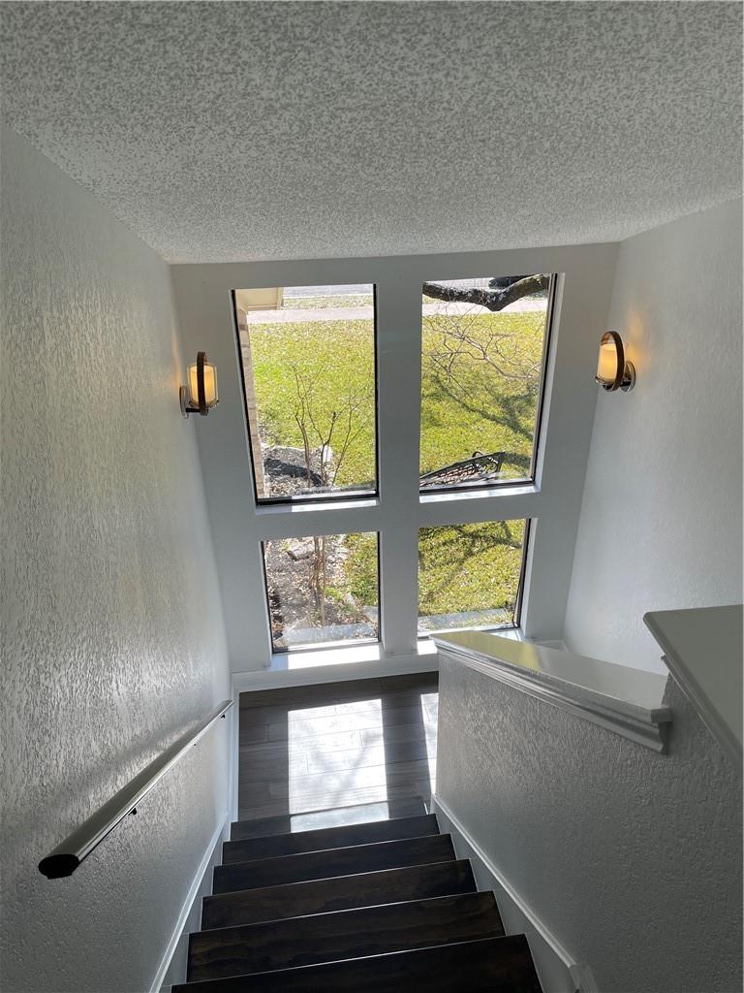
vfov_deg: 67.3
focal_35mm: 26
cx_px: 372
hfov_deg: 53.1
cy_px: 496
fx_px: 745
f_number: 1.6
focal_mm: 5.1
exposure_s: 1/750
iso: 32
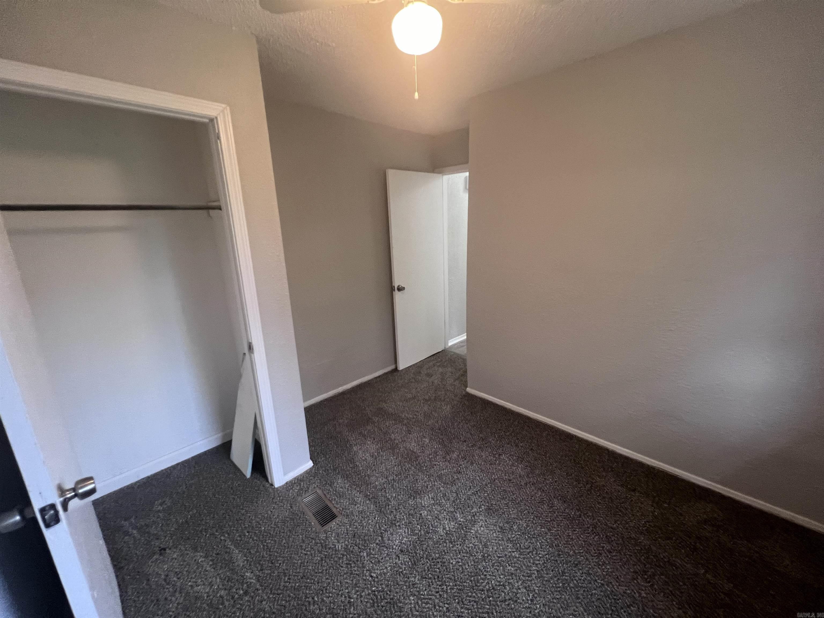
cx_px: 412
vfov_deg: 89.9
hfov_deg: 106.2
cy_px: 309
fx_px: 309
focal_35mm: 13
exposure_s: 1/60
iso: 250
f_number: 1.8
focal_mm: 1.57
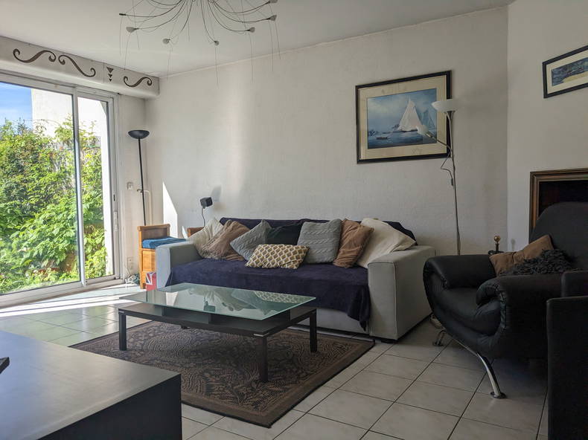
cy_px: 220
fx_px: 458
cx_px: 294
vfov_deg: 51.3
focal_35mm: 27
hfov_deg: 65.3
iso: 39
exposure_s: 1/835
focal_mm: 4.38
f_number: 1.73
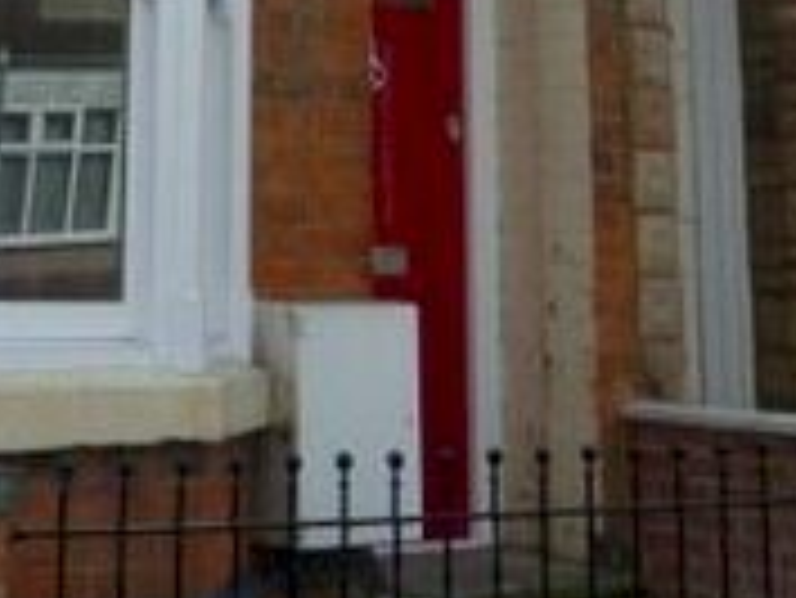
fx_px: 2186
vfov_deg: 13.9
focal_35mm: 95
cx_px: 171
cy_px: -461
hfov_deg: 20.4
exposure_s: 1/400
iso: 100
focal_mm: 4.3
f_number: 4
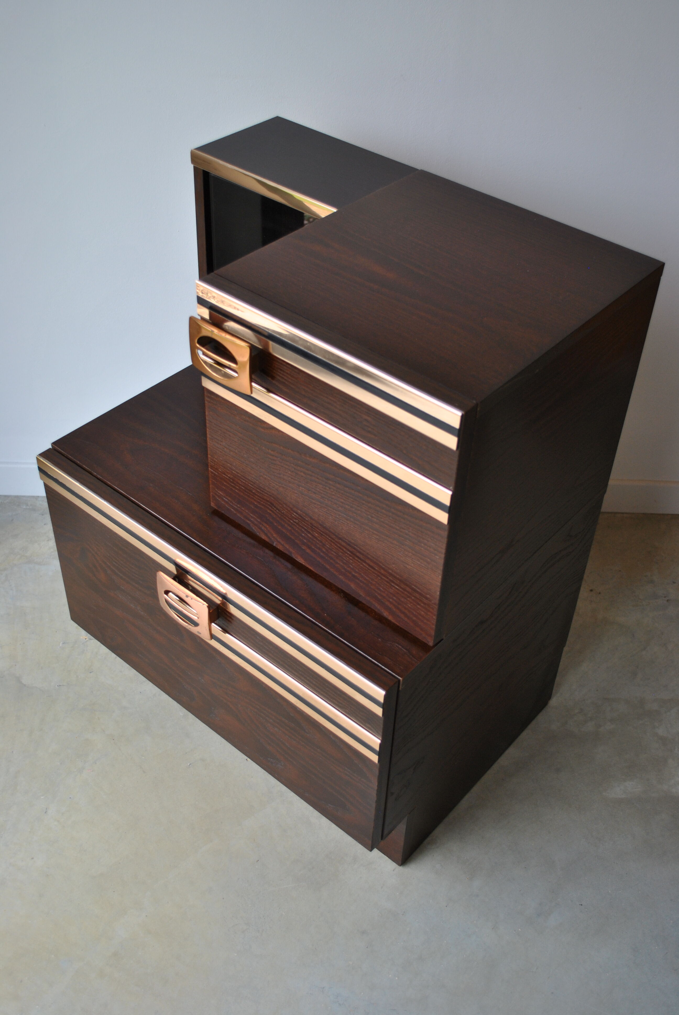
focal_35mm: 36
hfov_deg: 37.0
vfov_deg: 53.1
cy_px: 508
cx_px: 340
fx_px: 1016
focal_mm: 24
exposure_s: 1/60
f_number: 4
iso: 200
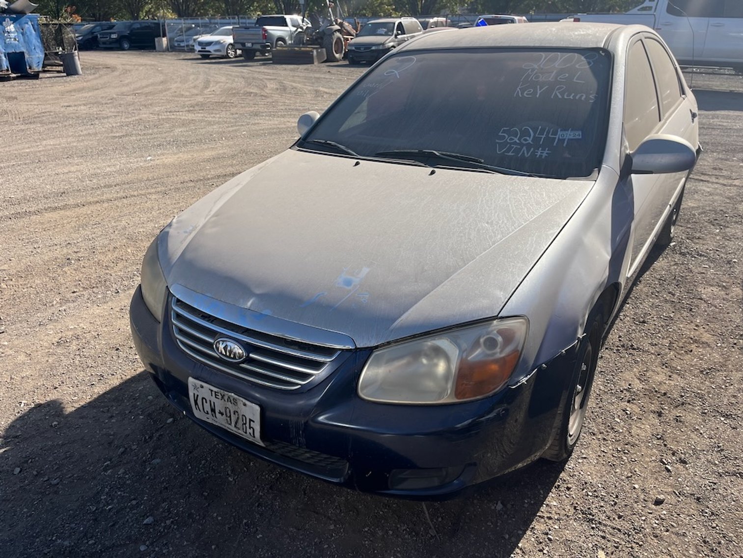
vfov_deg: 53.1
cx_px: 372
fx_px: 558
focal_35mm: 26
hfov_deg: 67.3
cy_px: 279
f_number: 1.6
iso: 50
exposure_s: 1/2899
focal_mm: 5.1
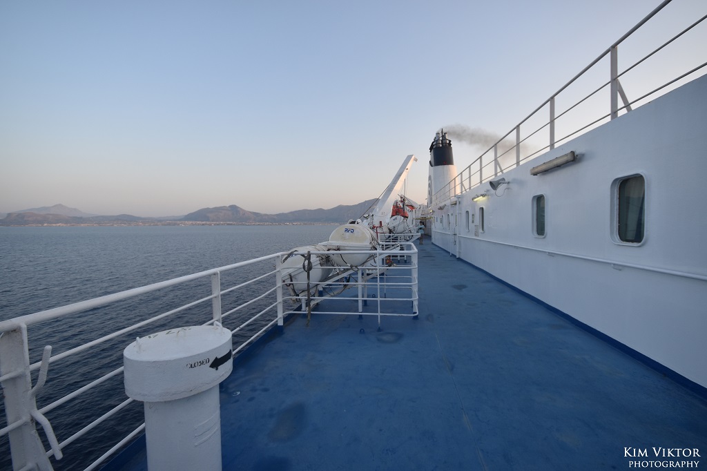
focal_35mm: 30
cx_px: 354
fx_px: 589
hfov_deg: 61.9
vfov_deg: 43.6
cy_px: 236
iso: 280
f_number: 8
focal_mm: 20
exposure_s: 1/250
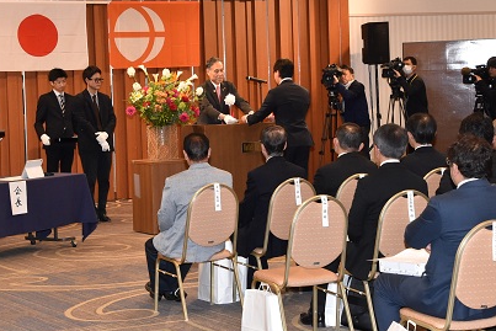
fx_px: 1351
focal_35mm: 98
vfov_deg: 13.9
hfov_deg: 20.8
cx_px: 236
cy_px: 100
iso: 1600
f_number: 8
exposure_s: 1/60
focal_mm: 44
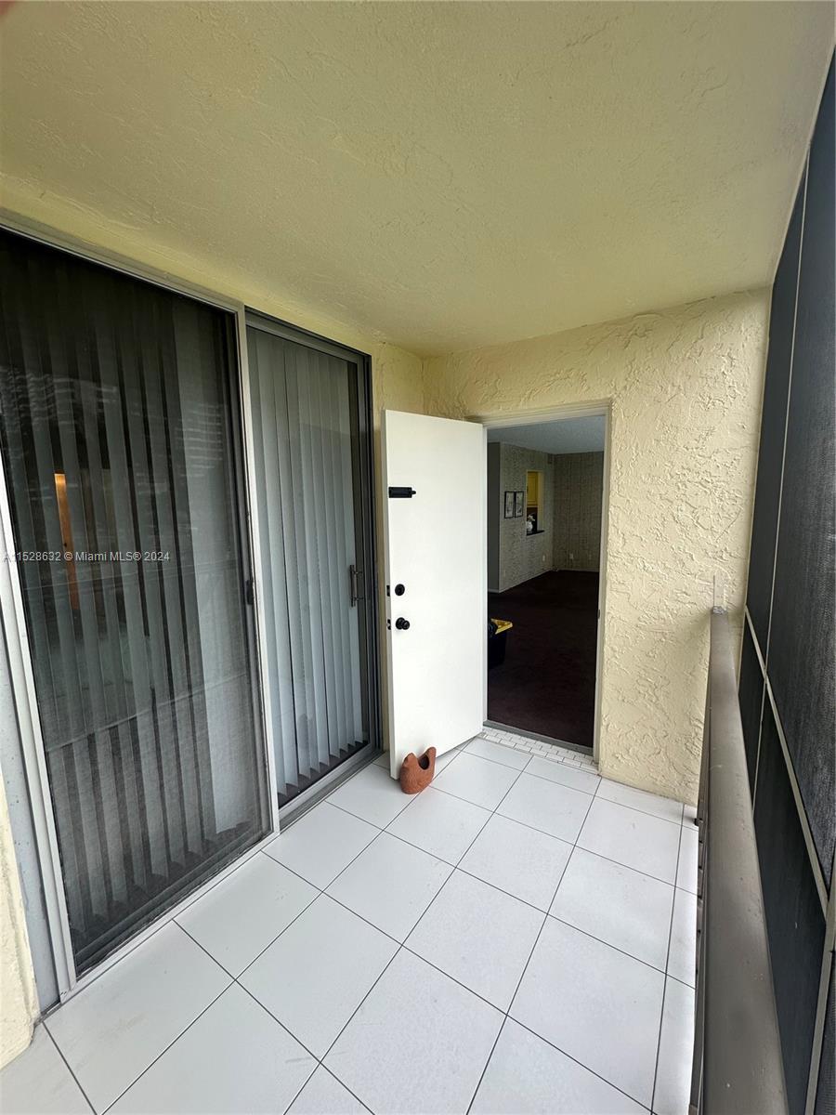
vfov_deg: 102.1
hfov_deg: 85.7
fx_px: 451
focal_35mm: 14
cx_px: 418
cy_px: 558
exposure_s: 1/99
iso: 50
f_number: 2.2
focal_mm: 2.22
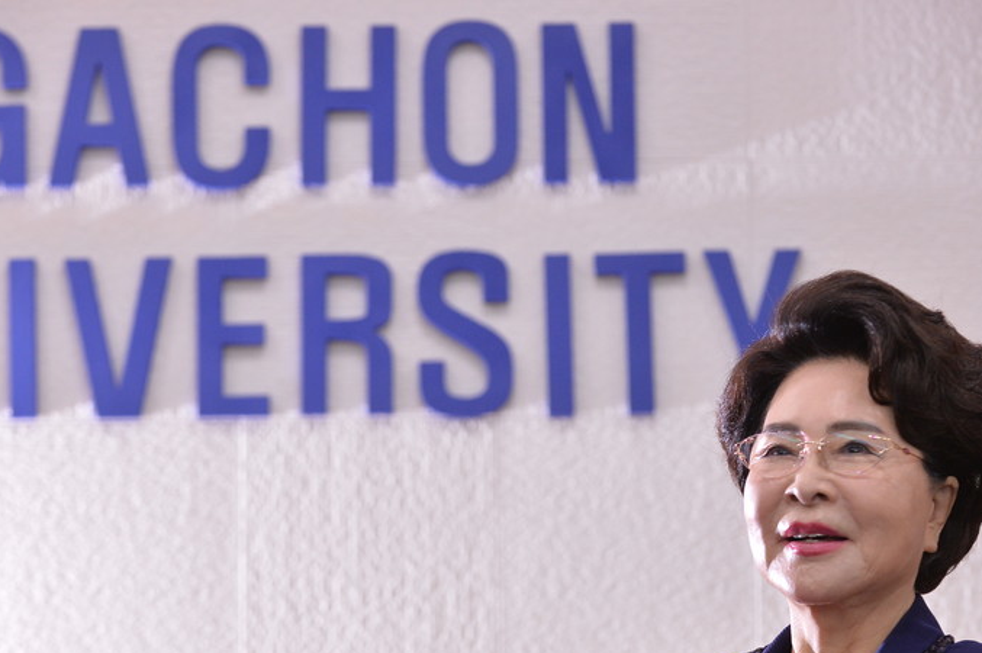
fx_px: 4060
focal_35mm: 149
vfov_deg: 9.2
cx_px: 435
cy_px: 451
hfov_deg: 13.8
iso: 2000
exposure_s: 1/250
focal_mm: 105
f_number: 4.5
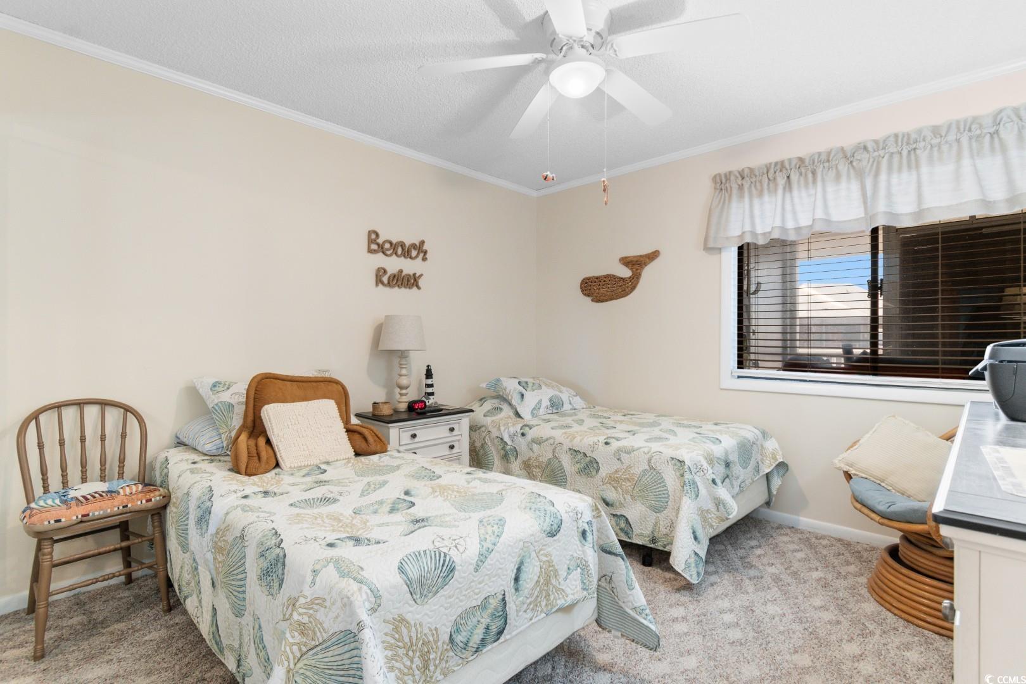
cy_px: 342
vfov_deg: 73.7
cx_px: 513
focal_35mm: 16
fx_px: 456
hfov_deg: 96.7
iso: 100
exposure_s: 2
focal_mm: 11
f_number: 4.8
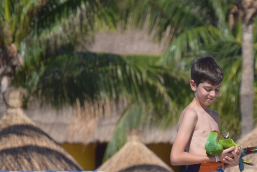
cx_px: 202
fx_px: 4341
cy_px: 86
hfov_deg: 3.4
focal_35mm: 608
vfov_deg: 2.3
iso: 200
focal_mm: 200
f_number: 5.6
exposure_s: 1/1250
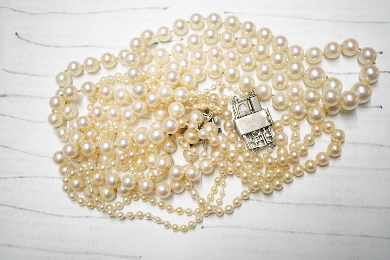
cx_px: 195
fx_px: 487
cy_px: 130
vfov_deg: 29.9
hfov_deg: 43.6
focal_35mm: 45
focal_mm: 30
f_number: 5
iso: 1000
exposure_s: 1/125
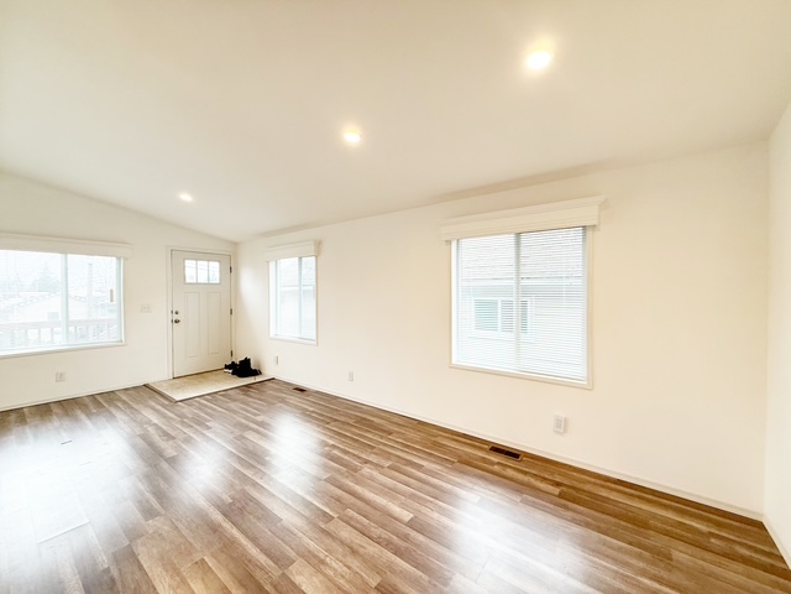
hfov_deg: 102.1
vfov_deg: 85.7
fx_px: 320
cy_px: 297
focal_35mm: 14
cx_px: 396
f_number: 2.2
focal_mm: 2.22
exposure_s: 1/120
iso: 125
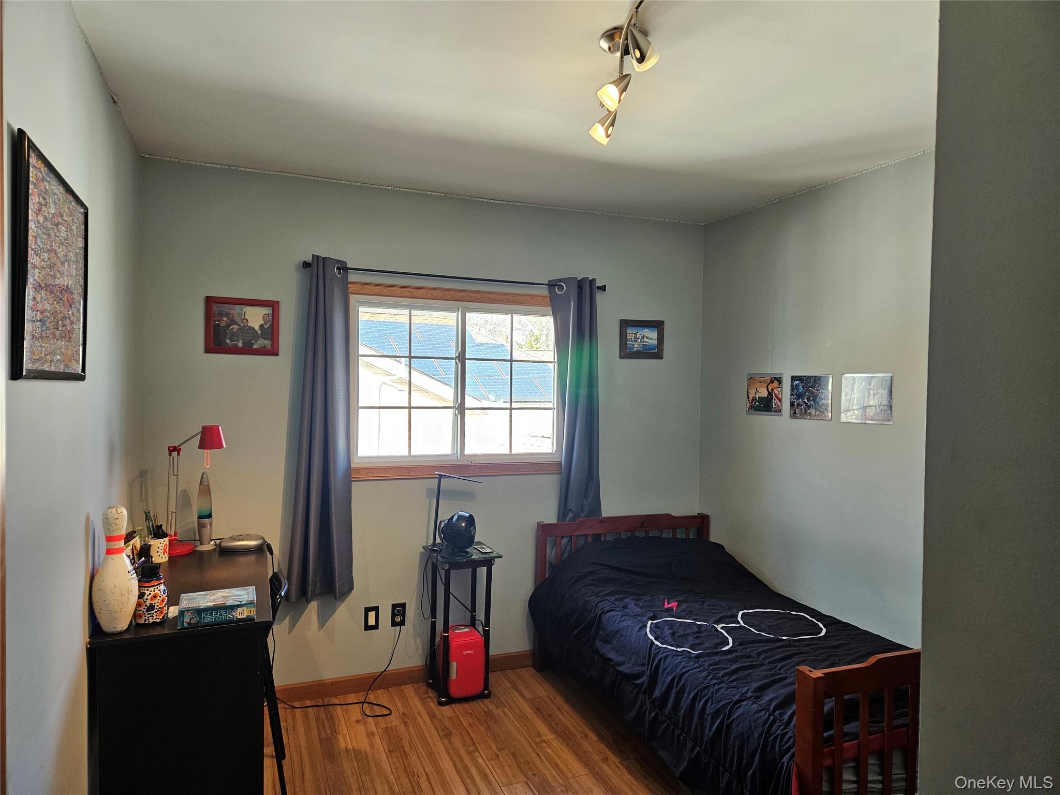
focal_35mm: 23
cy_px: 398
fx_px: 704
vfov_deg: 58.9
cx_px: 530
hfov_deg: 73.9
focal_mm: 5.4
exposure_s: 1/120
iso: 160
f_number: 1.8
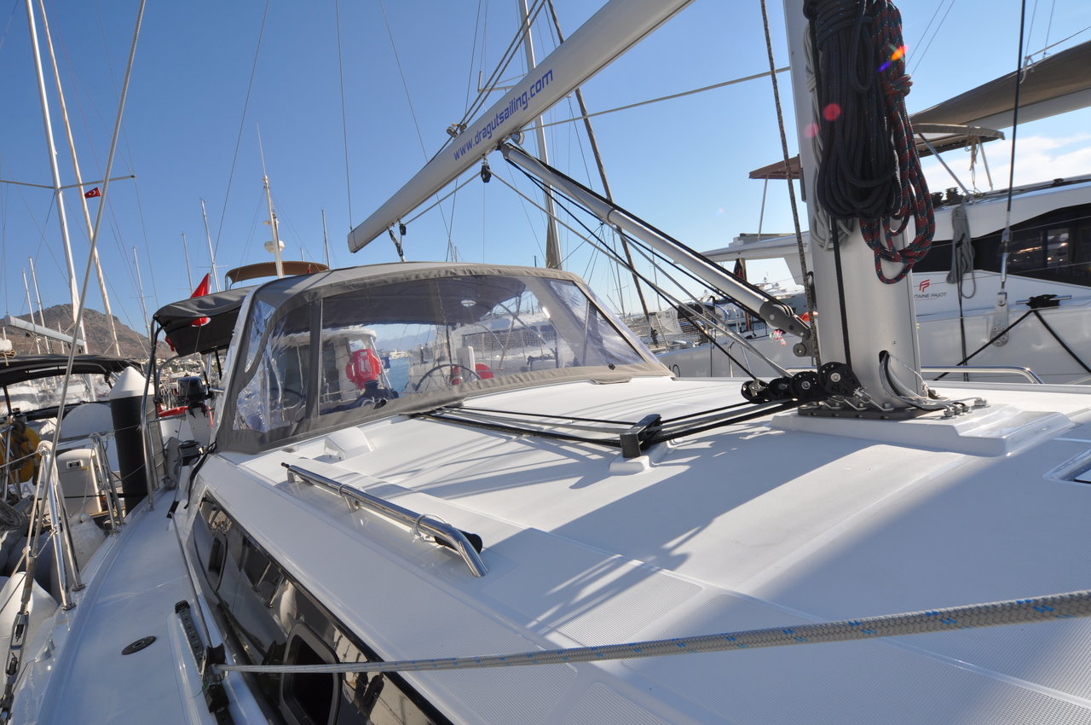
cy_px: 362
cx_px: 546
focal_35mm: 18
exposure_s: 1/400
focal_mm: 12
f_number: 10
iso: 200
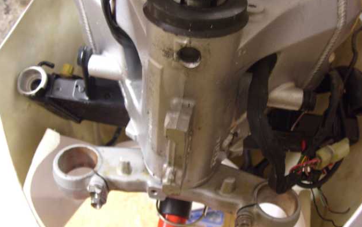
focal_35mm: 38
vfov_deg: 33.6
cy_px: 127
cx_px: 184
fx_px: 375
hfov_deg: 51.5
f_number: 2.8
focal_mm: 7.8
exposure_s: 1/6
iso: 200
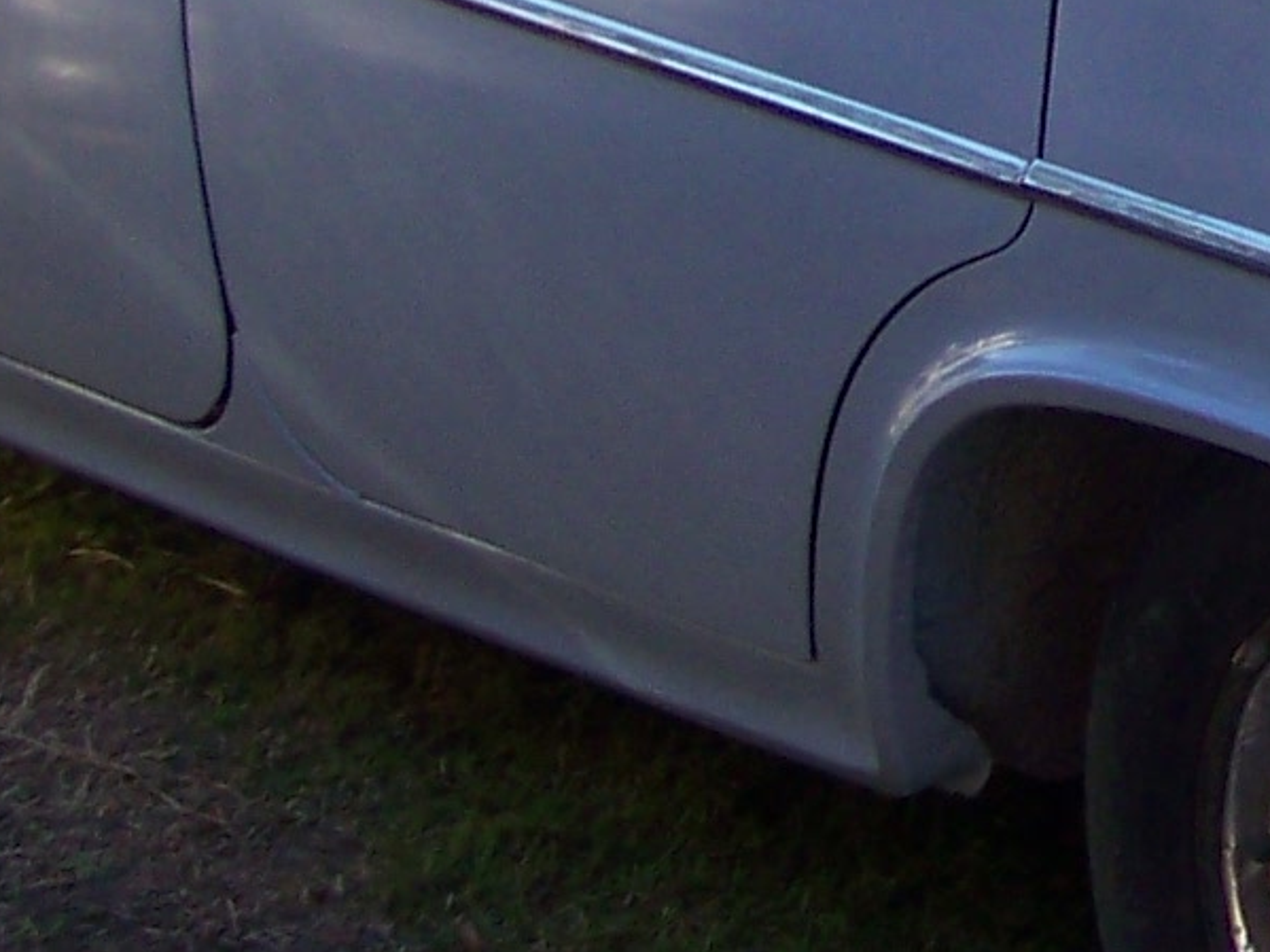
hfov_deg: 9.8
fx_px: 7153
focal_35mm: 195
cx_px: 2008
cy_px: -534
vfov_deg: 7.5
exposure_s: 1/200
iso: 64
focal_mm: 6.3
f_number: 2.8
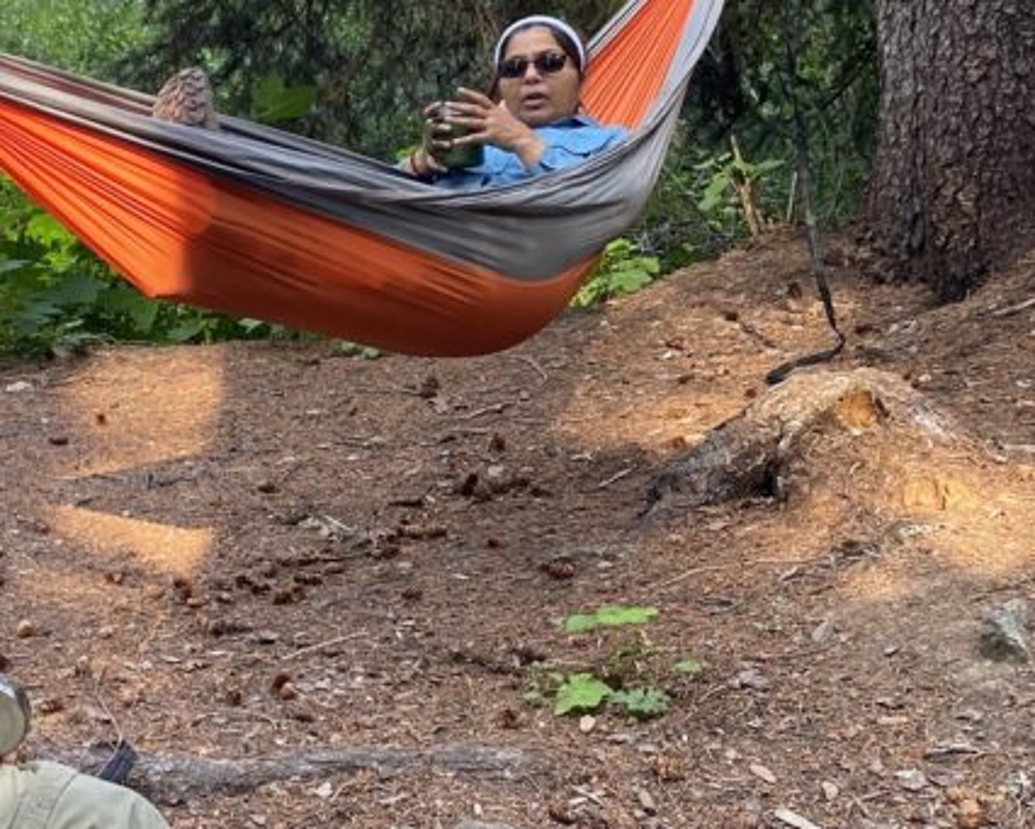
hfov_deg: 29.5
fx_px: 1869
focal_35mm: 61
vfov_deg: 25.0
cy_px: 389
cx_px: 75
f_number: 1.8
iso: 80
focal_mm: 4.25
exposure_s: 1/122
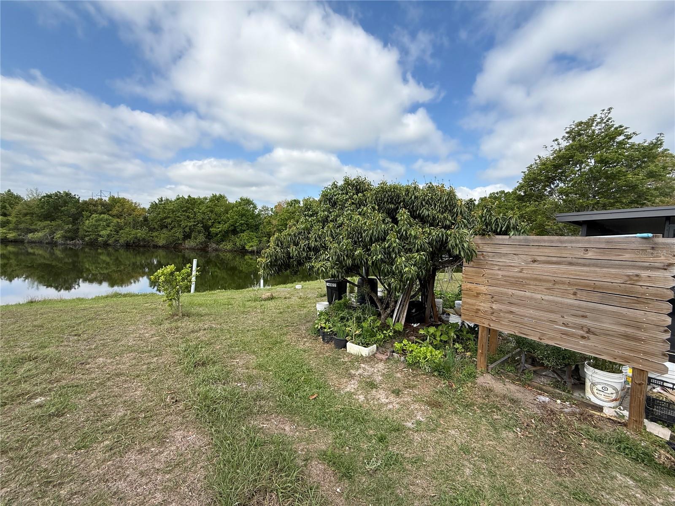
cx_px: 338
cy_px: 253
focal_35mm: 14
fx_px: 273
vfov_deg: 85.7
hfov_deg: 102.1
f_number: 2.2
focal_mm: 2.22
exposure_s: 1/1068
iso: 50
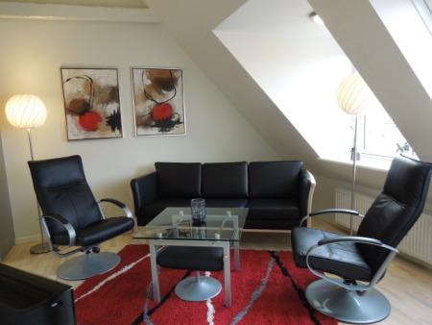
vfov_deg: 54.9
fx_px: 312
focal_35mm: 25
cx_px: 216
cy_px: 162
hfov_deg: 69.4
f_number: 3.3
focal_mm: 4.5
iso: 250
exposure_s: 1/30
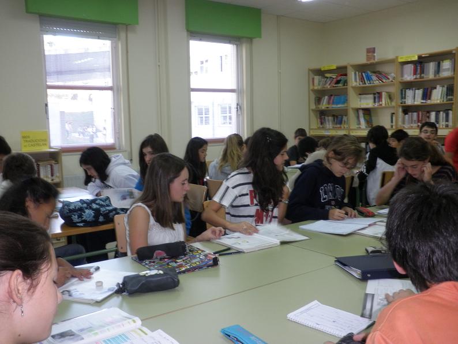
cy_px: 172
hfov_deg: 51.3
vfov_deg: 39.7
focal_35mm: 36
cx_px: 229
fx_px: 476
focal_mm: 6.3
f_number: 3.5
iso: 160
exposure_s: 1/30
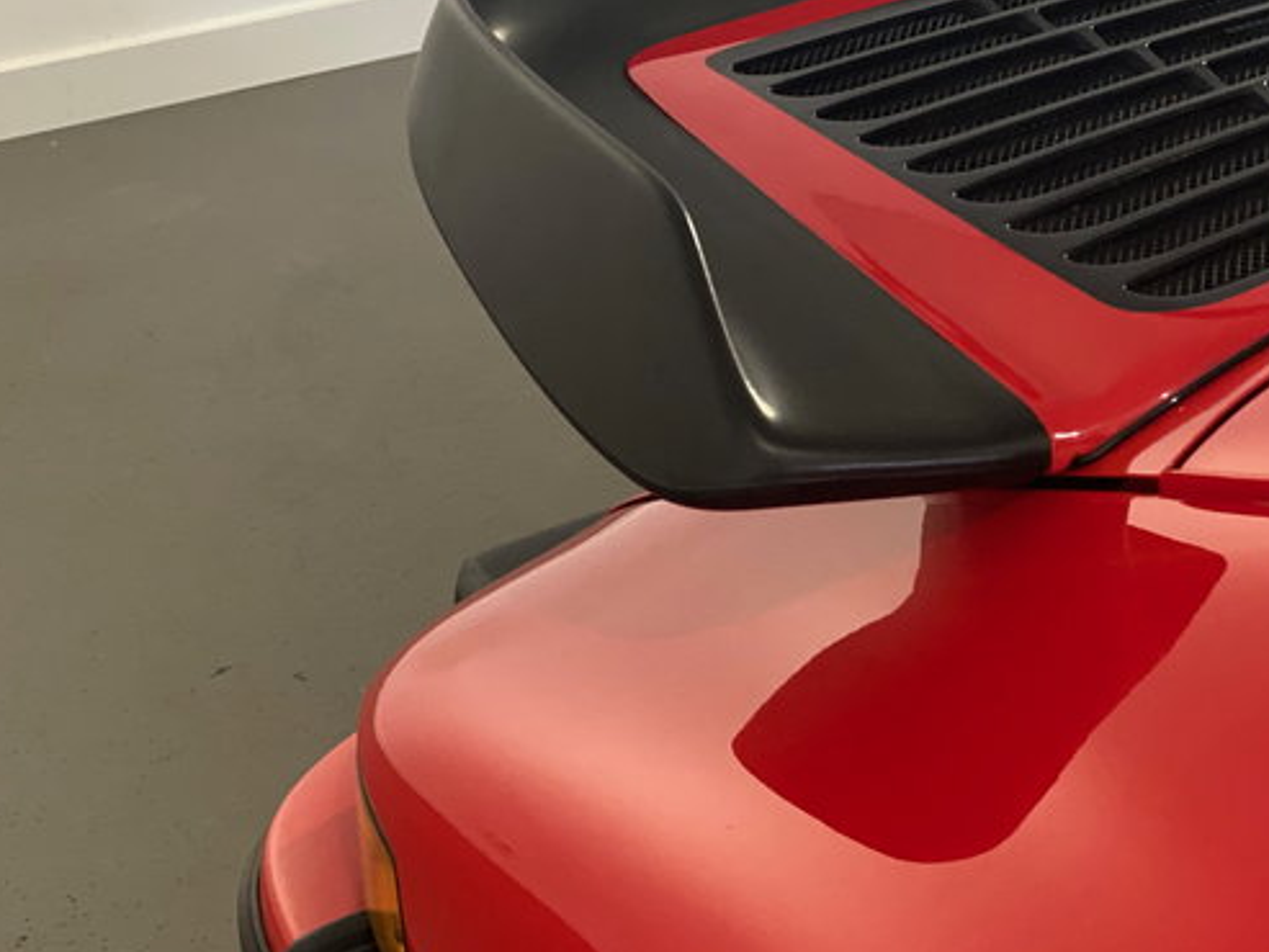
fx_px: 2970
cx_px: 644
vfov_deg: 18.2
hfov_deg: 24.1
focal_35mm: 81
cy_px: 548
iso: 500
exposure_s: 1/24
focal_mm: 6
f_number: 2
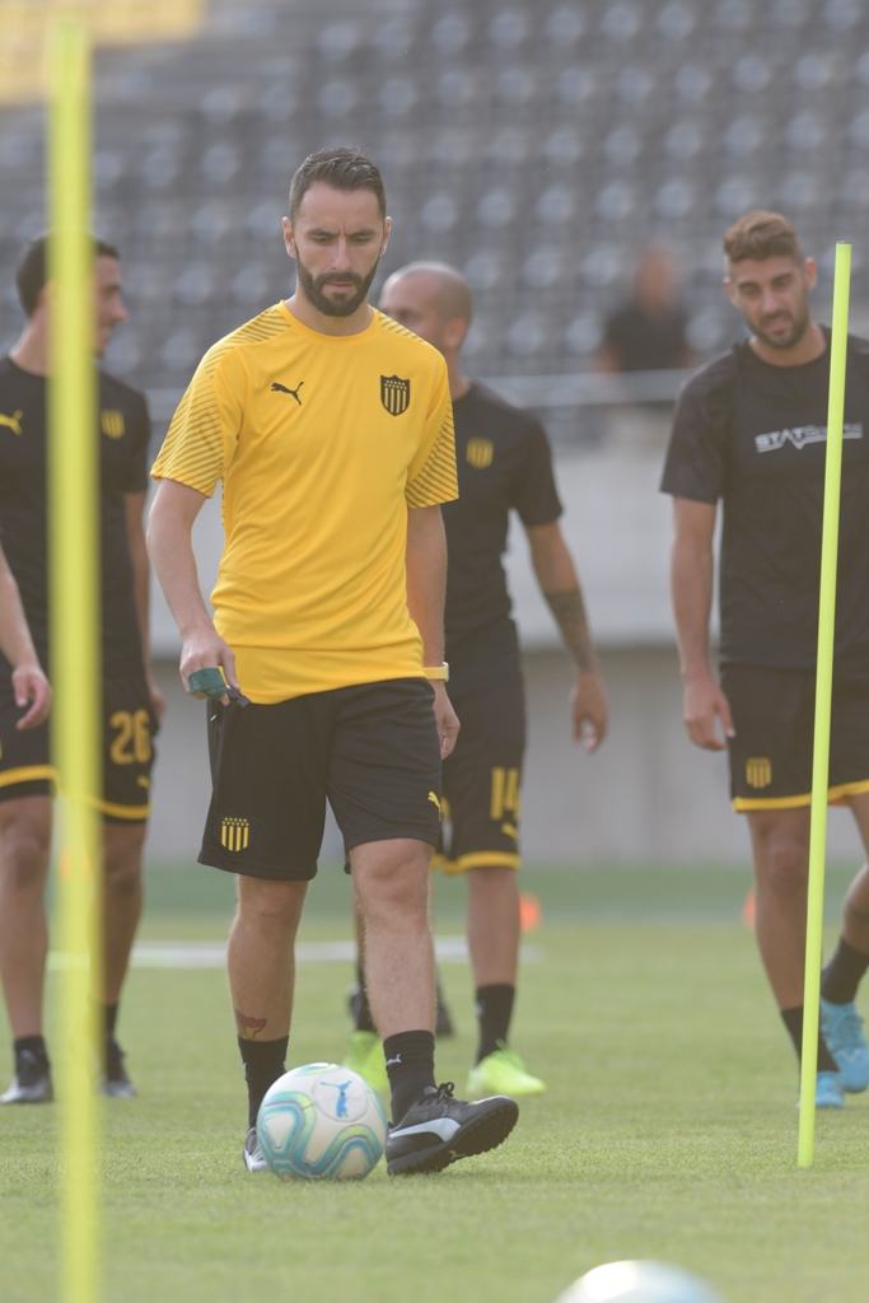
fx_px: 21716
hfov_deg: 2.3
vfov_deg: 3.4
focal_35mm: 600
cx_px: 434
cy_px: 652
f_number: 4.5
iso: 400
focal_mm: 400
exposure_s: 1/500
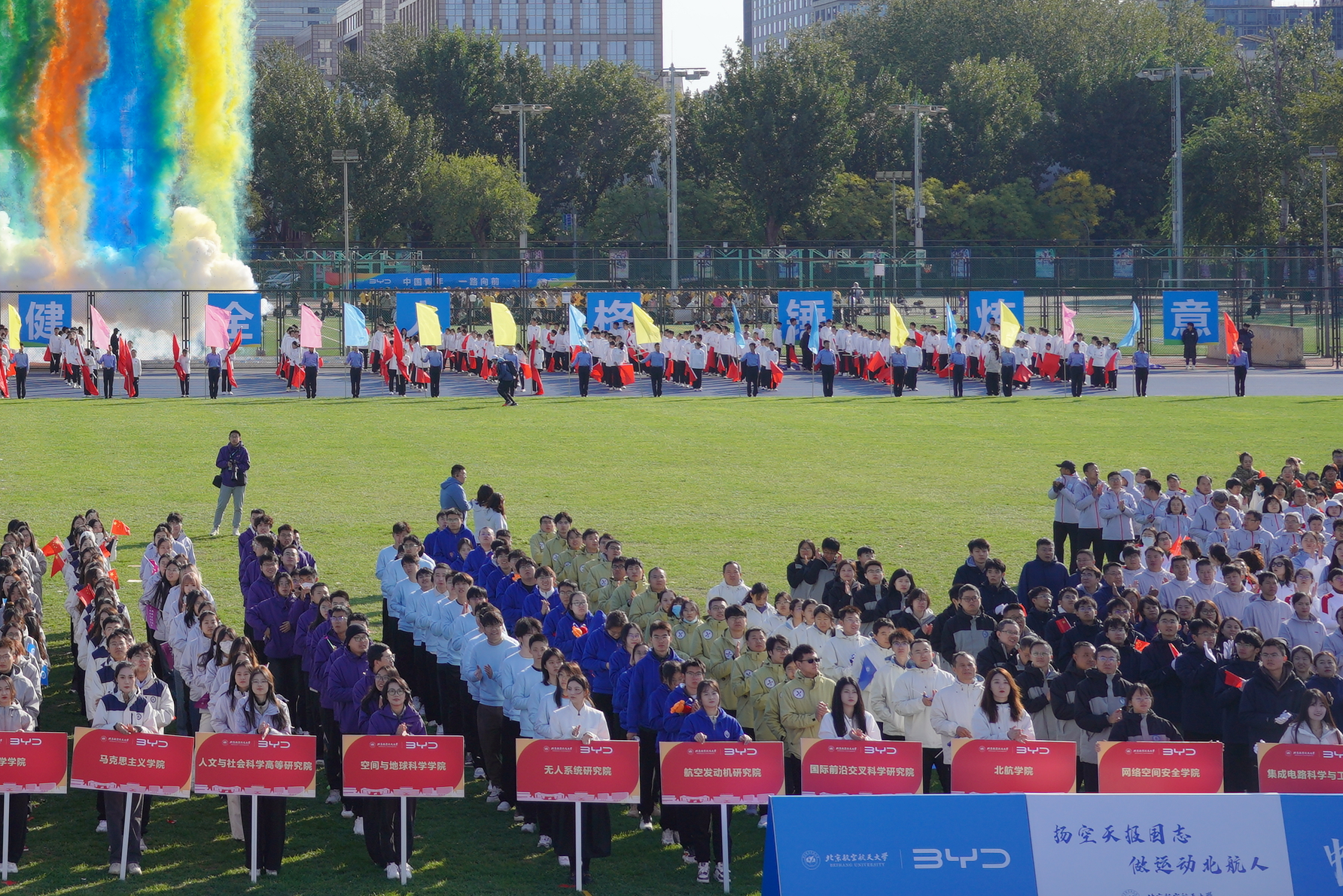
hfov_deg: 25.6
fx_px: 2798
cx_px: -4
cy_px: 181
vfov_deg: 18.0
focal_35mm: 75
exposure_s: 1/800
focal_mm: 34
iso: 100
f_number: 4
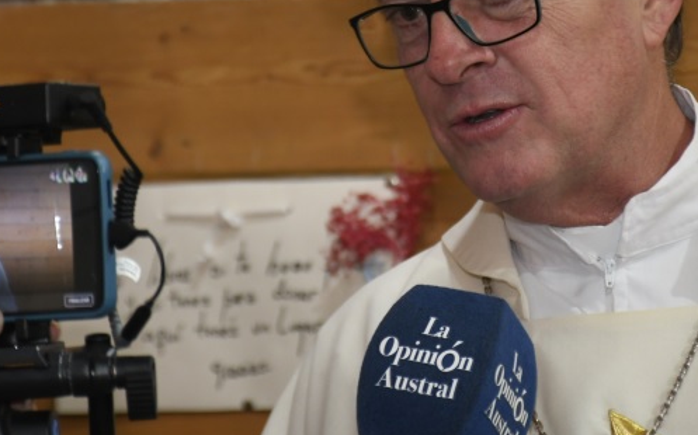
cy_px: 122
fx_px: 5513
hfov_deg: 7.2
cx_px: 456
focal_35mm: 290
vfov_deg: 4.5
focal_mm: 105
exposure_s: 1/50
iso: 1000
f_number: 5.6
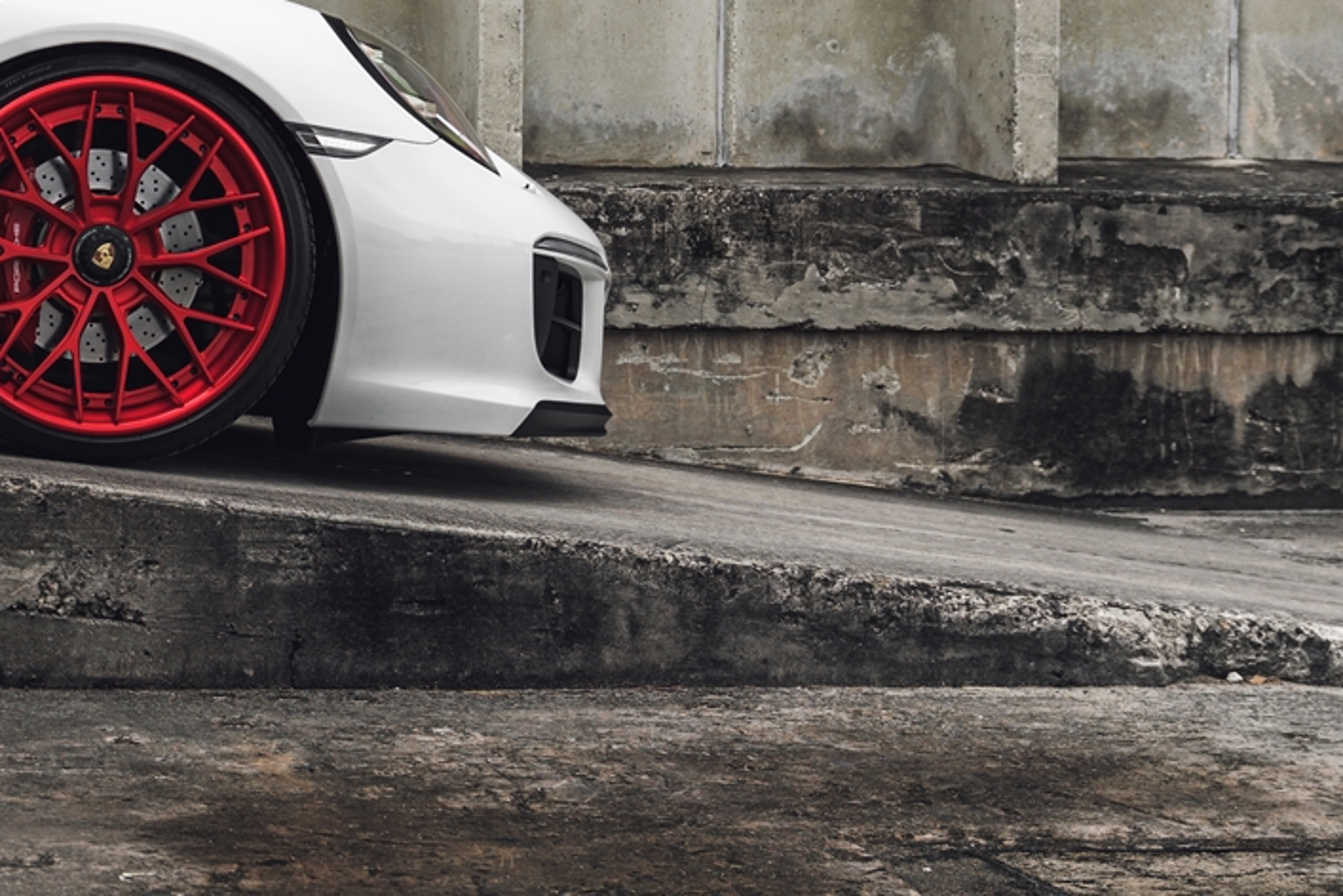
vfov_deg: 14.4
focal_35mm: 95
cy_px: 211
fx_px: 3545
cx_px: -205
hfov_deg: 20.3
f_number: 4.5
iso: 100
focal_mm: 35
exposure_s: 1/125
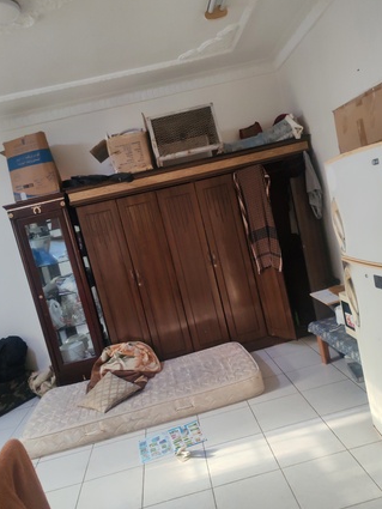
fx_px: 426
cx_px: 199
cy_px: 265
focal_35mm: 29
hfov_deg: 48.2
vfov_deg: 61.6
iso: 800
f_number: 1.9
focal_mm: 6.12
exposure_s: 1/100
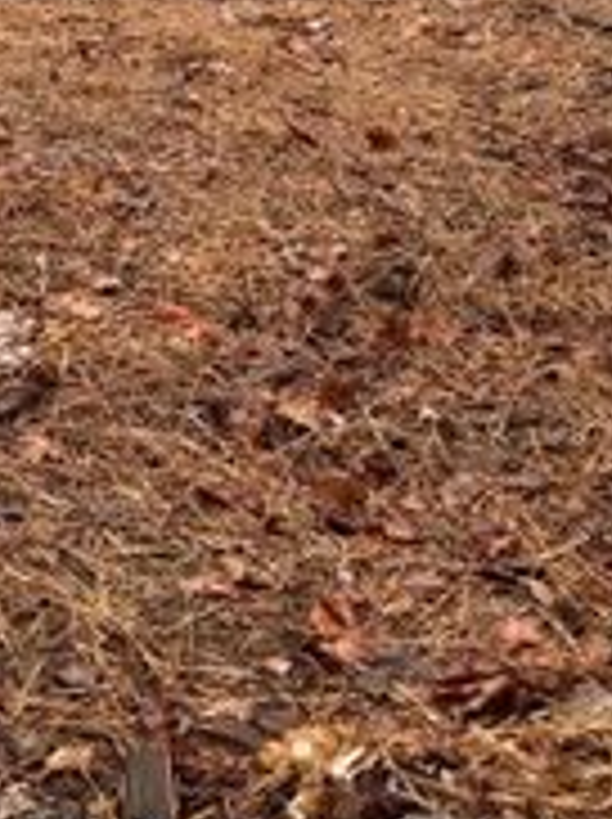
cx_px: 18
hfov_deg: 16.4
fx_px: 2079
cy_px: -209
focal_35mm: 88
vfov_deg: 20.6
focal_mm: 6.76
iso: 64
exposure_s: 1/143
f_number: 1.78
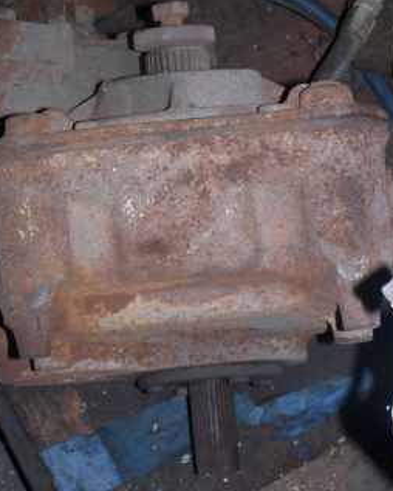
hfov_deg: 15.4
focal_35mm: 100
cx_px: 194
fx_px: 1453
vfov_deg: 19.2
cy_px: 252
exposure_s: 1/90
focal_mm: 13.7
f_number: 3.2
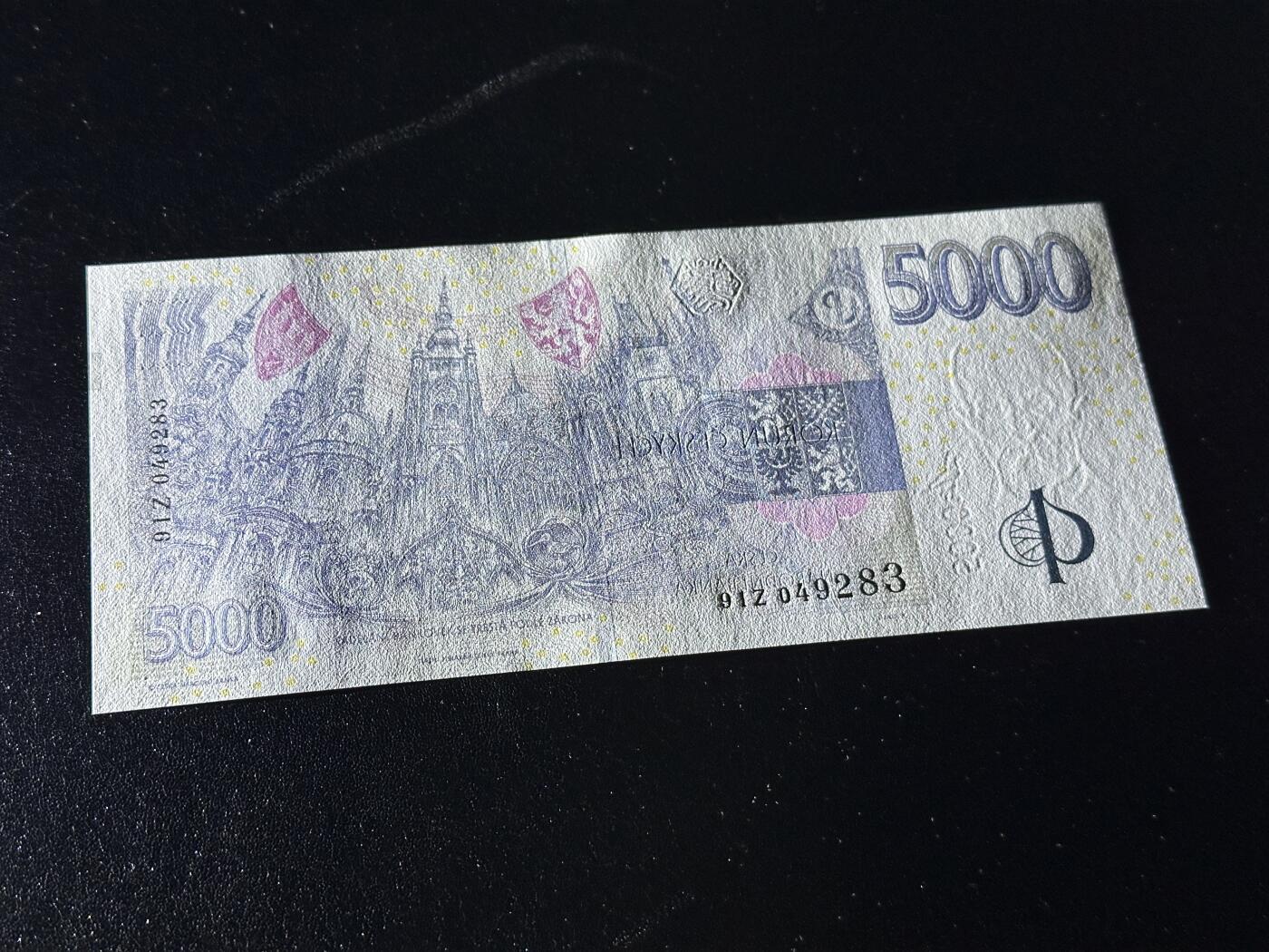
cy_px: 476
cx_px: 634
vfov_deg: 30.3
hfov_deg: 39.7
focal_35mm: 48
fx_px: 1760
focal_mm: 6.86
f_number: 1.78
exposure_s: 1/45
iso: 250
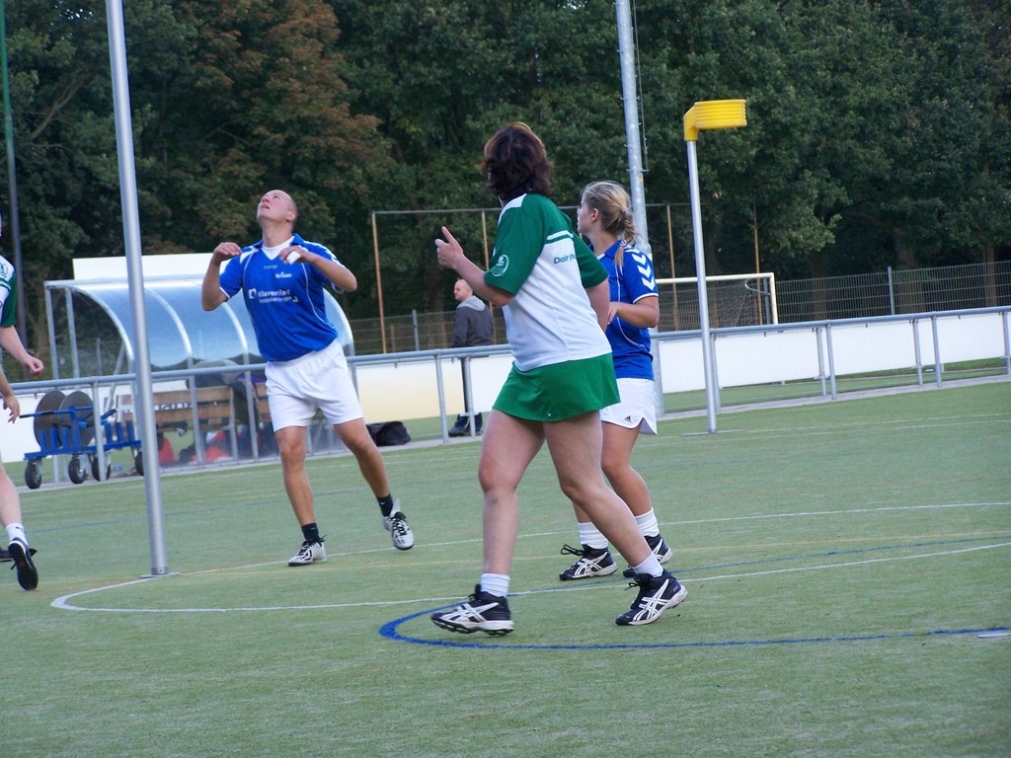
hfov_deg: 14.2
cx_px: 506
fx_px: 4060
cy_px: 379
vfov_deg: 10.7
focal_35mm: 139
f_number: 3.3
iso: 160
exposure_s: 1/400
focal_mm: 23.1
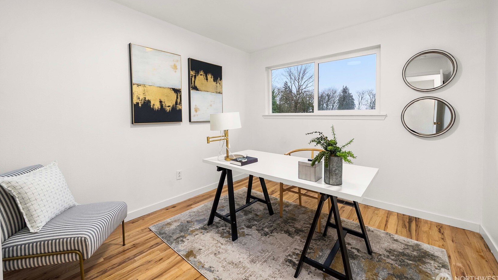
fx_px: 185
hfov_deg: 106.8
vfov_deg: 73.9
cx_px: 253
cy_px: 121
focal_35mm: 14
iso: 160
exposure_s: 1/60
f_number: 7.1
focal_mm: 13
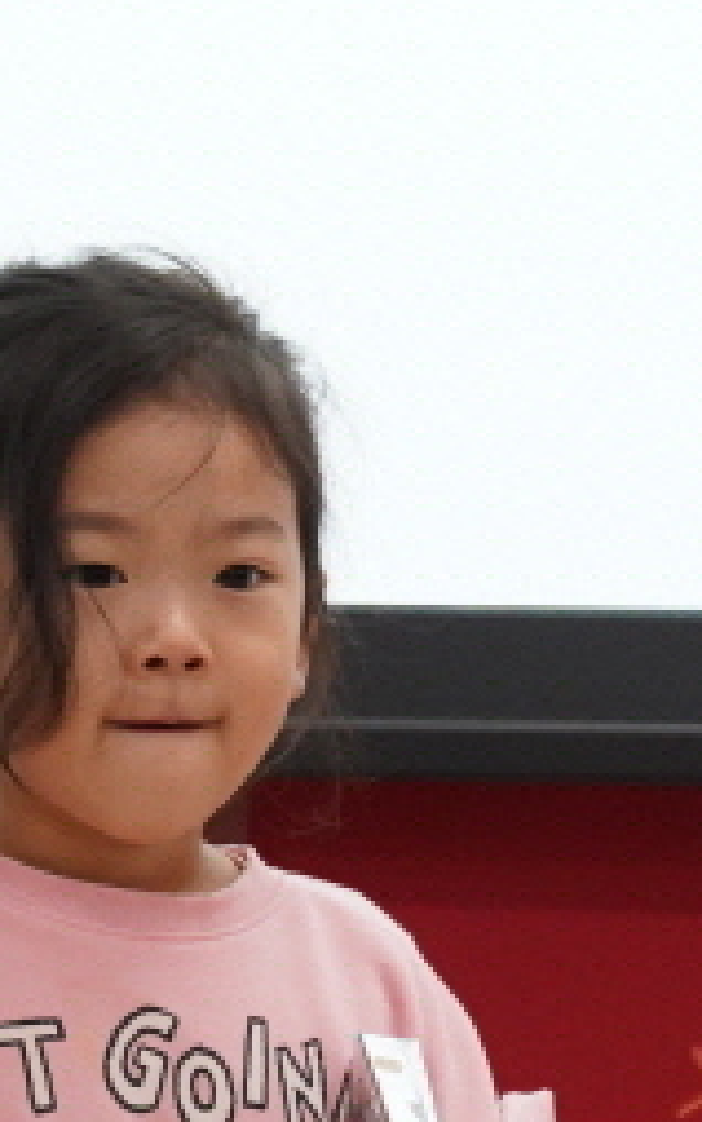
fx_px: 8531
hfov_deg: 4.7
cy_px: 1140
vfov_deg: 7.5
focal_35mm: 279
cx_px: 26
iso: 2500
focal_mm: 58
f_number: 6.3
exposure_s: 1/125
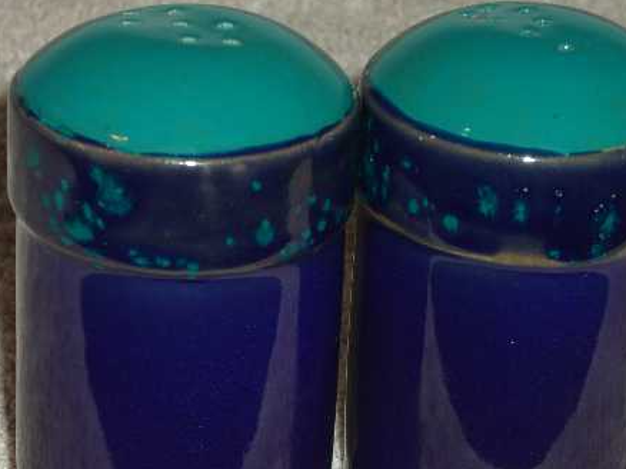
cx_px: 313
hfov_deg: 14.5
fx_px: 2458
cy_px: 290
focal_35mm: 136
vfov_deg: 10.9
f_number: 9.6
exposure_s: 1/30
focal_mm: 19.4
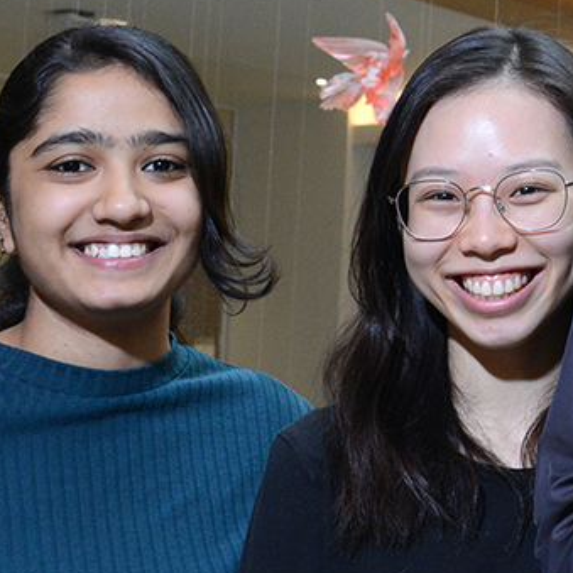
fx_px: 2622
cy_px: -66
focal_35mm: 140
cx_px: 1018
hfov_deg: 11.6
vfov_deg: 12.3
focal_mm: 31
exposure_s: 1/60
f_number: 8
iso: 1250
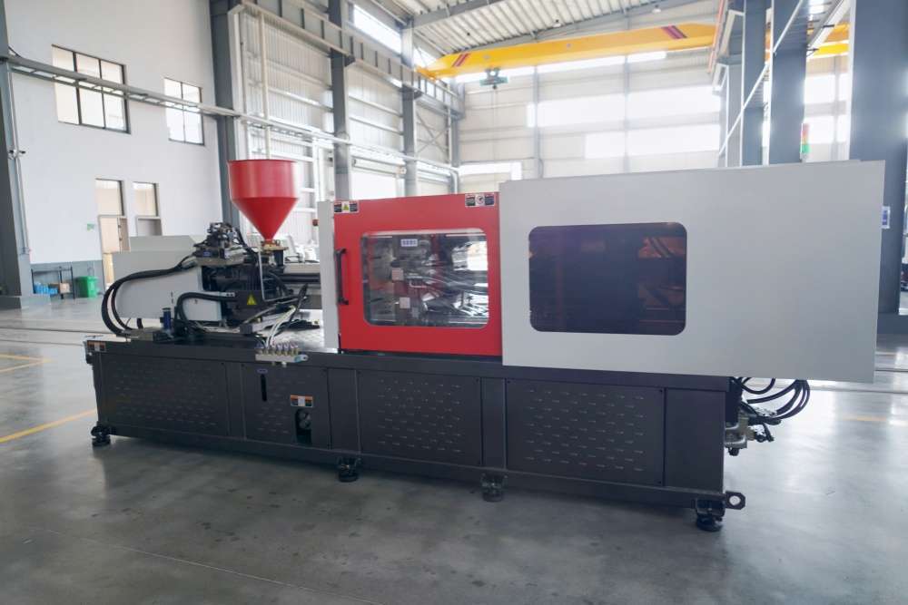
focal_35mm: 24
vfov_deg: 53.1
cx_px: 454
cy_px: 302
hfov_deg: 73.7
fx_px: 605
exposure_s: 1/80
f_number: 4.5
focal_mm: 24
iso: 640
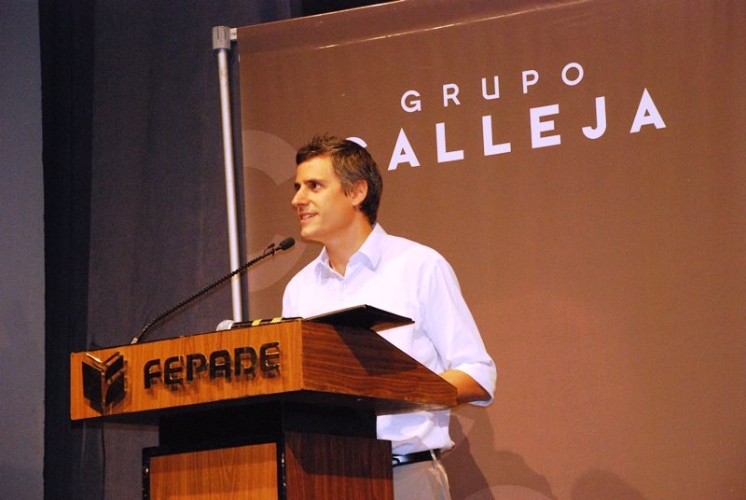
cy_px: 250
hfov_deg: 17.0
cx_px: 373
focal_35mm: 120
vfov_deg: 11.5
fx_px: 2490
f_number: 5.6
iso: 1600
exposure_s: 1/60
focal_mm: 80
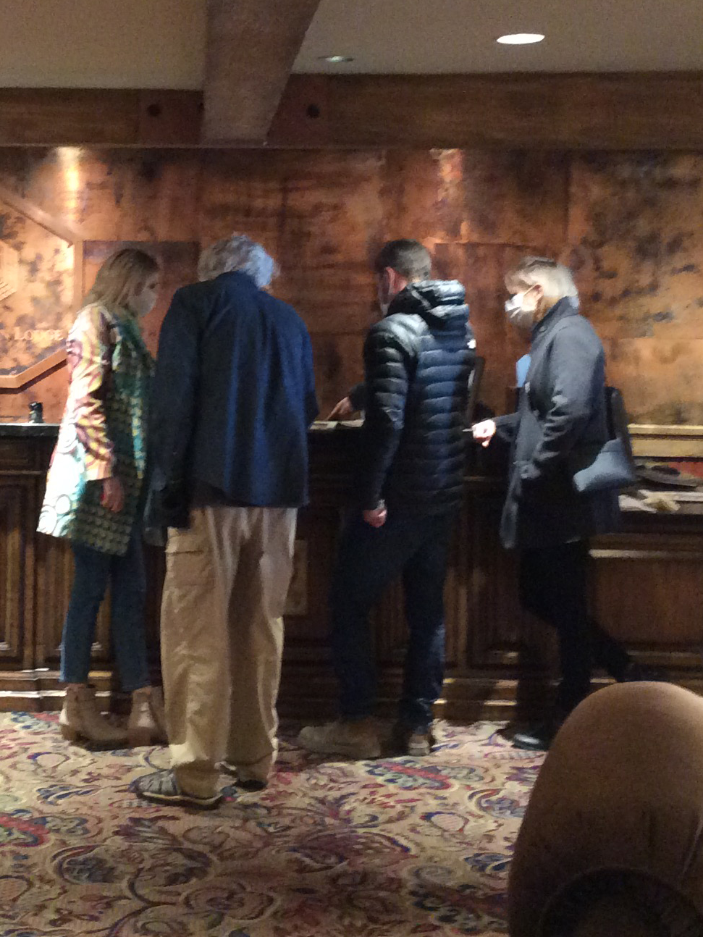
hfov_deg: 22.7
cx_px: 161
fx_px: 1732
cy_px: 335
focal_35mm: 64
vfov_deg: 30.1
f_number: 2.4
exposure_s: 1/15
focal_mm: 3.3
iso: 250
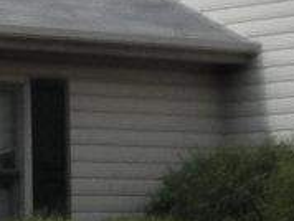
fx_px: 1854
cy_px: 41
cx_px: -462
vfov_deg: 6.8
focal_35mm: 218
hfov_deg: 8.2
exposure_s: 1/195
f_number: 6.4
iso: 50
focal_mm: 6.3
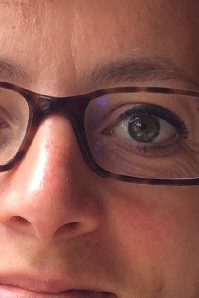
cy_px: 293
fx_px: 1268
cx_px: 45
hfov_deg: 9.0
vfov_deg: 13.3
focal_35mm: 153
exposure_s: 1/100
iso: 32
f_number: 2.2
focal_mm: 4.15
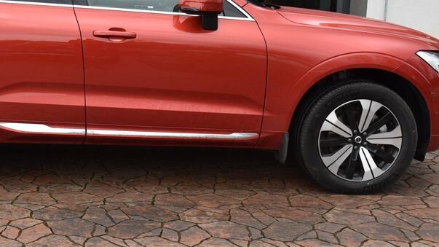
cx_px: 105
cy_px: 74
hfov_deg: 35.7
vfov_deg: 21.0
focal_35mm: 57
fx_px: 663
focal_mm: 32
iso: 500
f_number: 6.3
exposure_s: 1/160
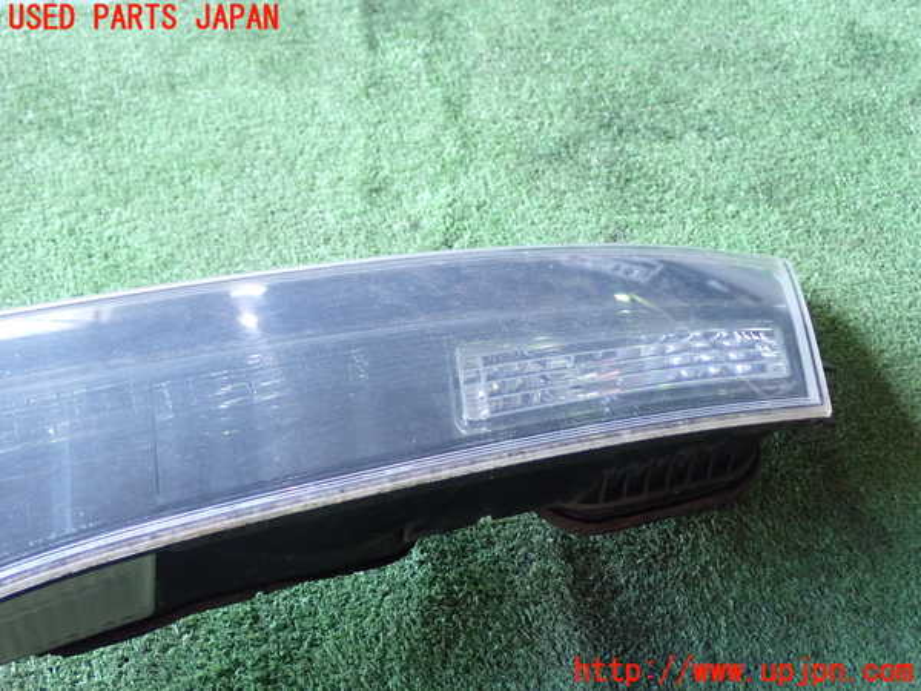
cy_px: 346
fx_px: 1437
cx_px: 460
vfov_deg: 27.0
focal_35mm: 54
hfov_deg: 35.5
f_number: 3.3
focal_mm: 9.65
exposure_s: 1/50
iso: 500
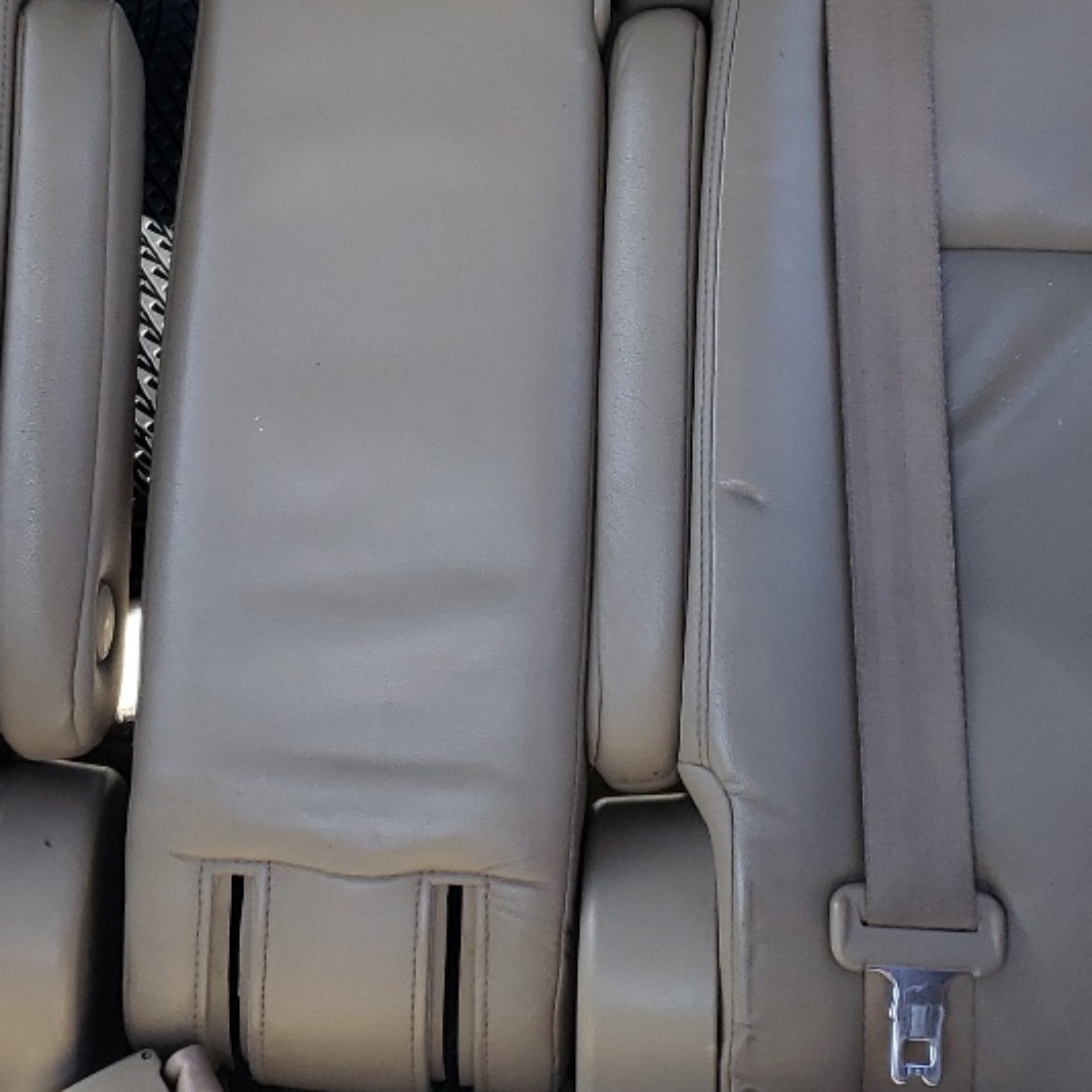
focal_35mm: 69
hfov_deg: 25.0
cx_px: 506
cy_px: 23
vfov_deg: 24.0
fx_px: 2463
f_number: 1.5
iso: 72
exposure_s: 1/120
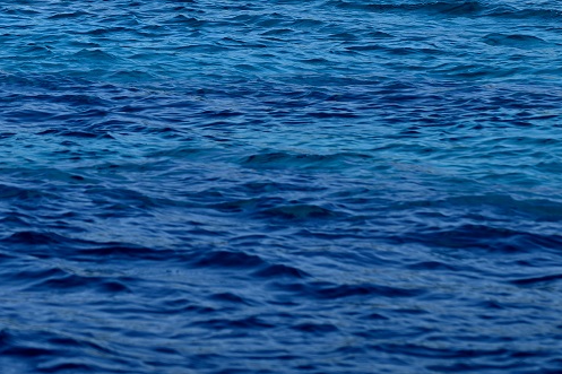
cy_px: -93
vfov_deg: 4.8
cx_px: 185
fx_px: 4494
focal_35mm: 288
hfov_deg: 7.2
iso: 100
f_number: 6.3
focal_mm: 110
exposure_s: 1/500
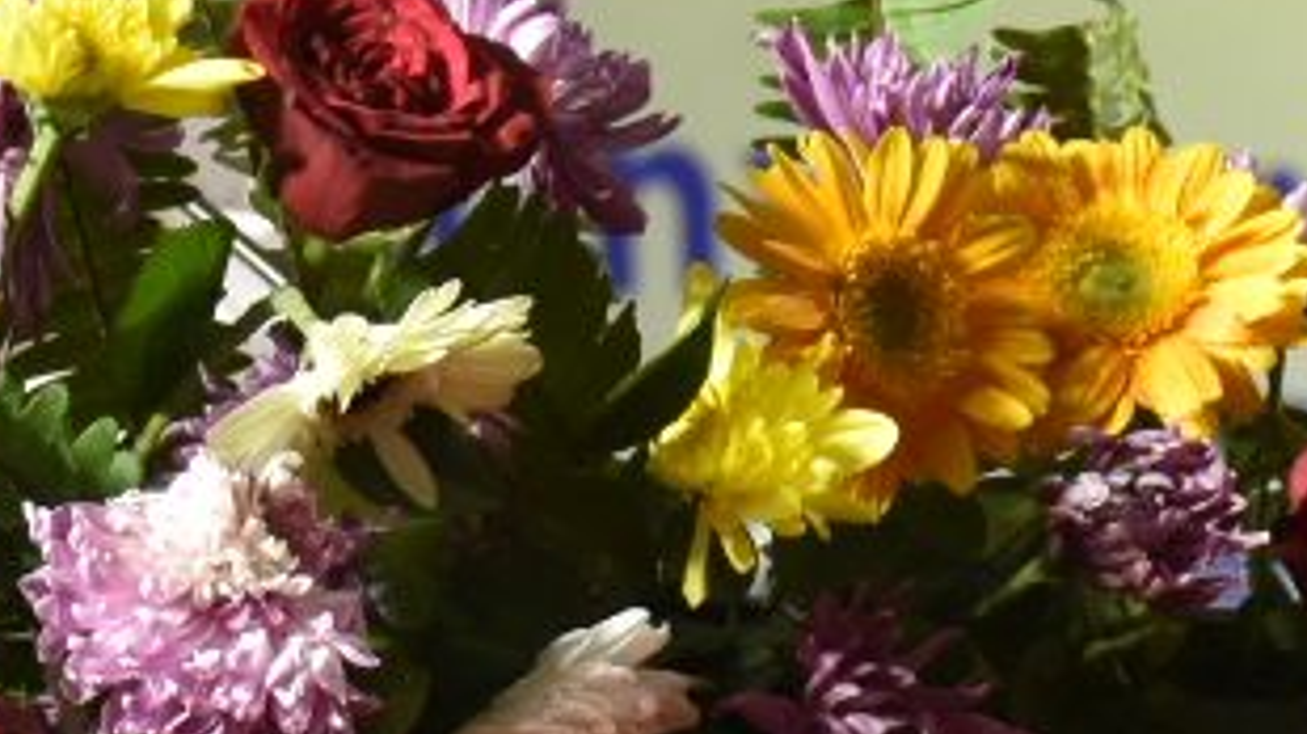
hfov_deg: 5.5
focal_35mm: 394
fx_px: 13648
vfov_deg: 3.1
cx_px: 316
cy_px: -76
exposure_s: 1/80
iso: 900
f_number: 5.6
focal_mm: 48
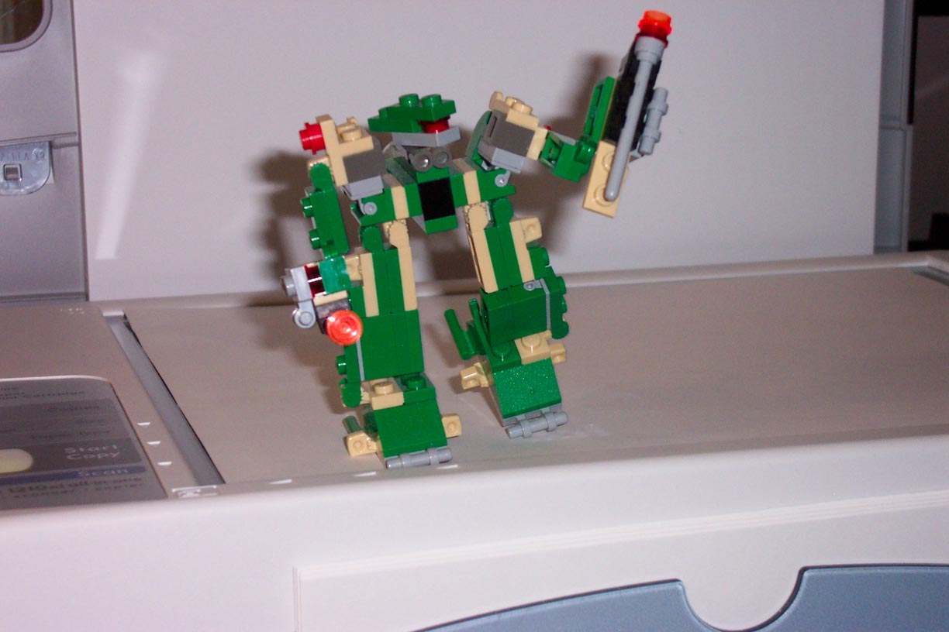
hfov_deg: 25.1
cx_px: 474
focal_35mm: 81
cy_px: 316
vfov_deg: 16.9
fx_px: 2135
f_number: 4
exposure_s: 1/60
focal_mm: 16.4
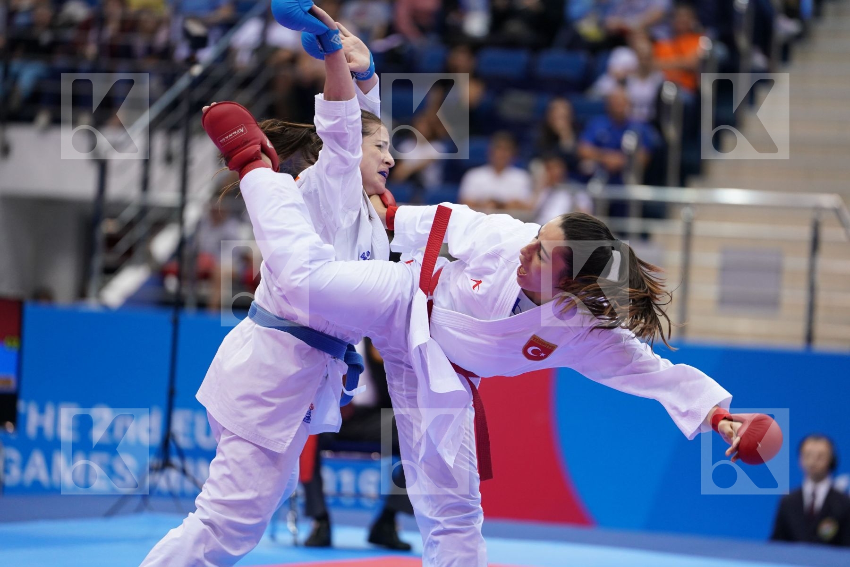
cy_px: 284
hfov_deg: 10.4
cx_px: 425
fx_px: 4675
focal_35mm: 198
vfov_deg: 6.9
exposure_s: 1/1000
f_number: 2.8
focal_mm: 198
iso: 1600
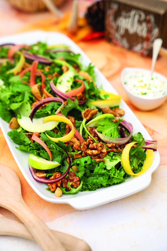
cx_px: 84
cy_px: 126
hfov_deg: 23.0
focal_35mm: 59
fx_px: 411
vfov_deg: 33.9
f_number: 3.2
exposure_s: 1/500
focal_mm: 59
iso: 100
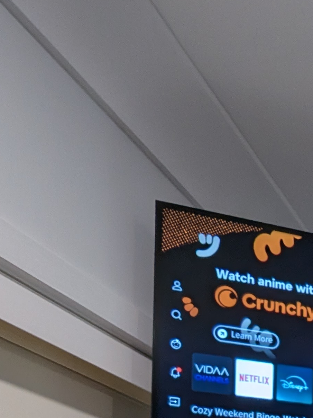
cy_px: 575
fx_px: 531
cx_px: 402
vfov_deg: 30.8
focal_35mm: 44
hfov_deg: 27.6
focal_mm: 1.95
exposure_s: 1/25
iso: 95
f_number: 2.2
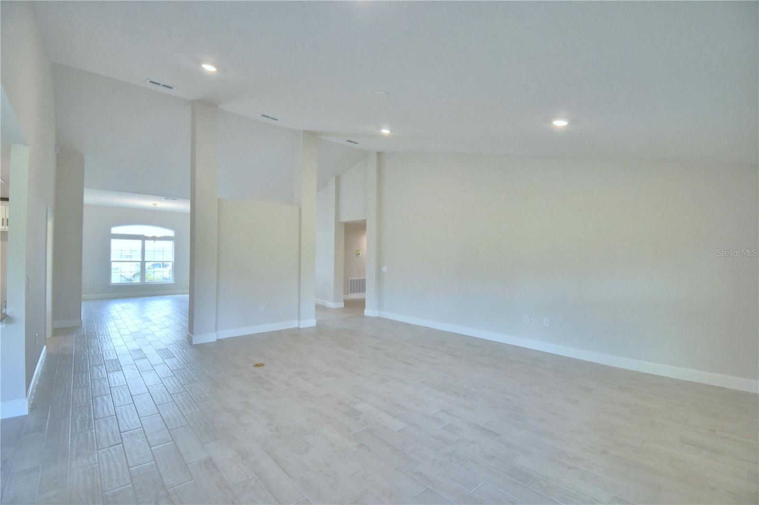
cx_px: 380
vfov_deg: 77.3
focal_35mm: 15
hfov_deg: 100.4
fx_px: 316
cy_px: 252
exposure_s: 1/125
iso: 400
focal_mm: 10
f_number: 4.5
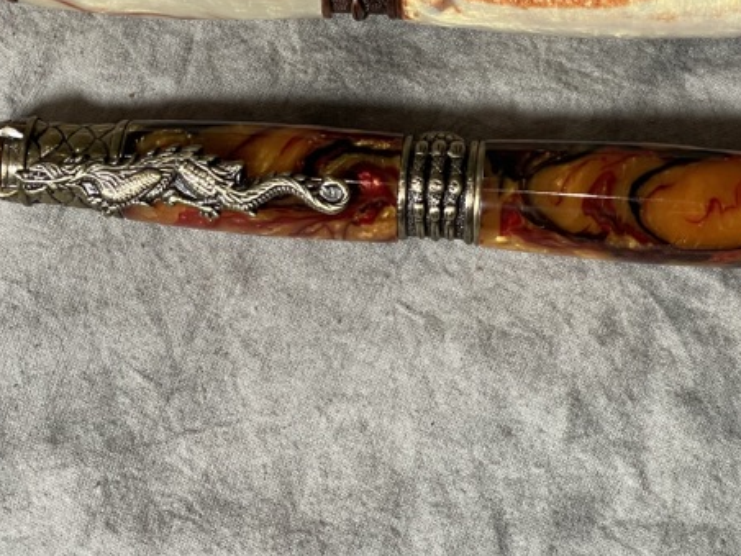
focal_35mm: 119
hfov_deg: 16.5
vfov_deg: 12.4
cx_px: 456
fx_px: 2547
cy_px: 64
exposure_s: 1/60
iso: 160
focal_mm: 7.5
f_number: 2.2
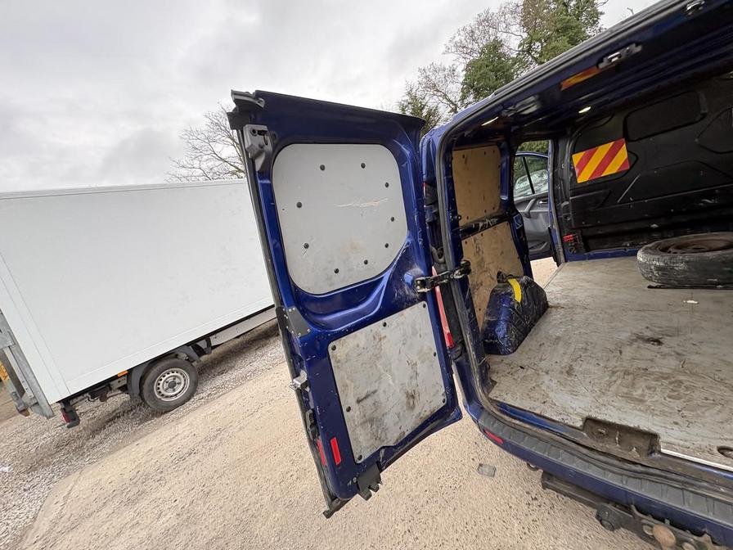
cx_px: 366
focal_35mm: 14
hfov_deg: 102.1
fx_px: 296
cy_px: 275
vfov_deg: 85.7
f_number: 2.2
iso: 64
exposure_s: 1/137
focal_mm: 2.22
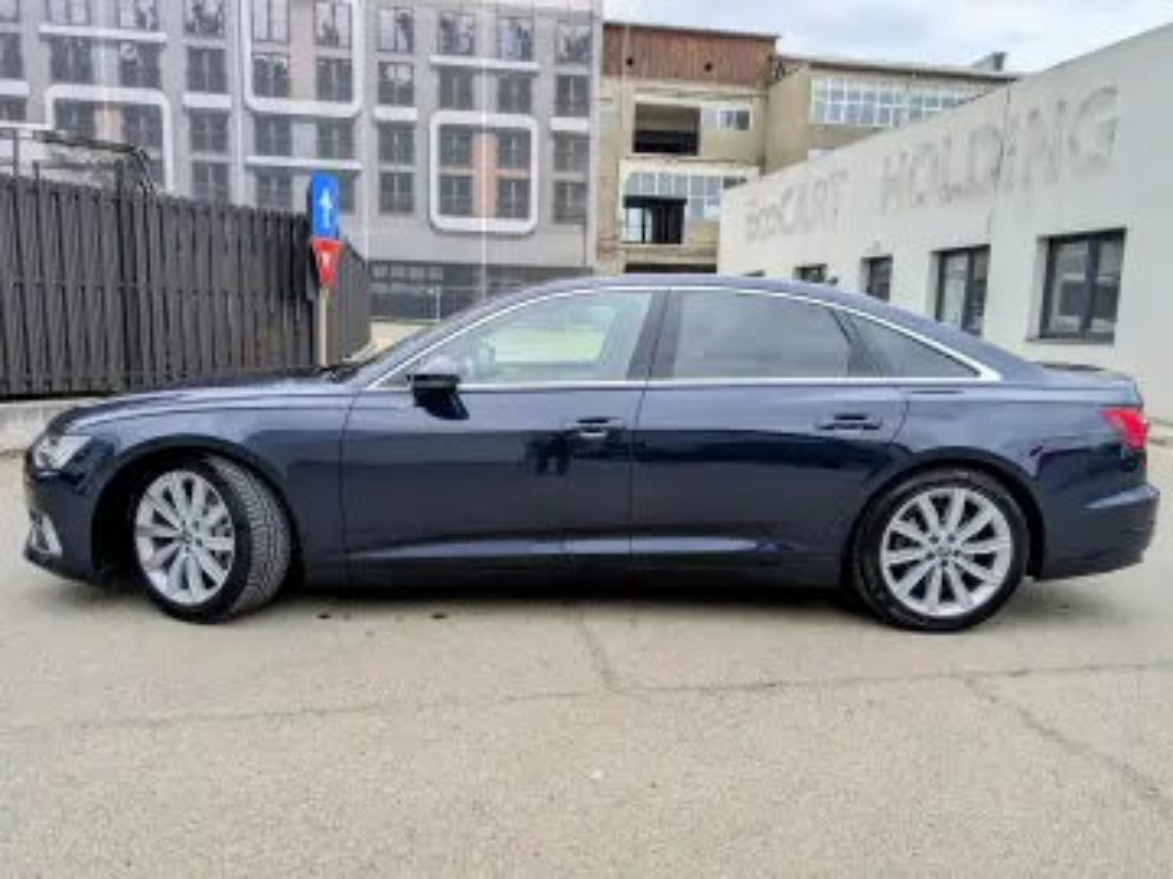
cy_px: 440
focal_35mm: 24
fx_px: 813
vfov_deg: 56.8
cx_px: 586
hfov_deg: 71.6
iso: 22
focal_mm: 6.9
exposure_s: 1/556
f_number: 1.68
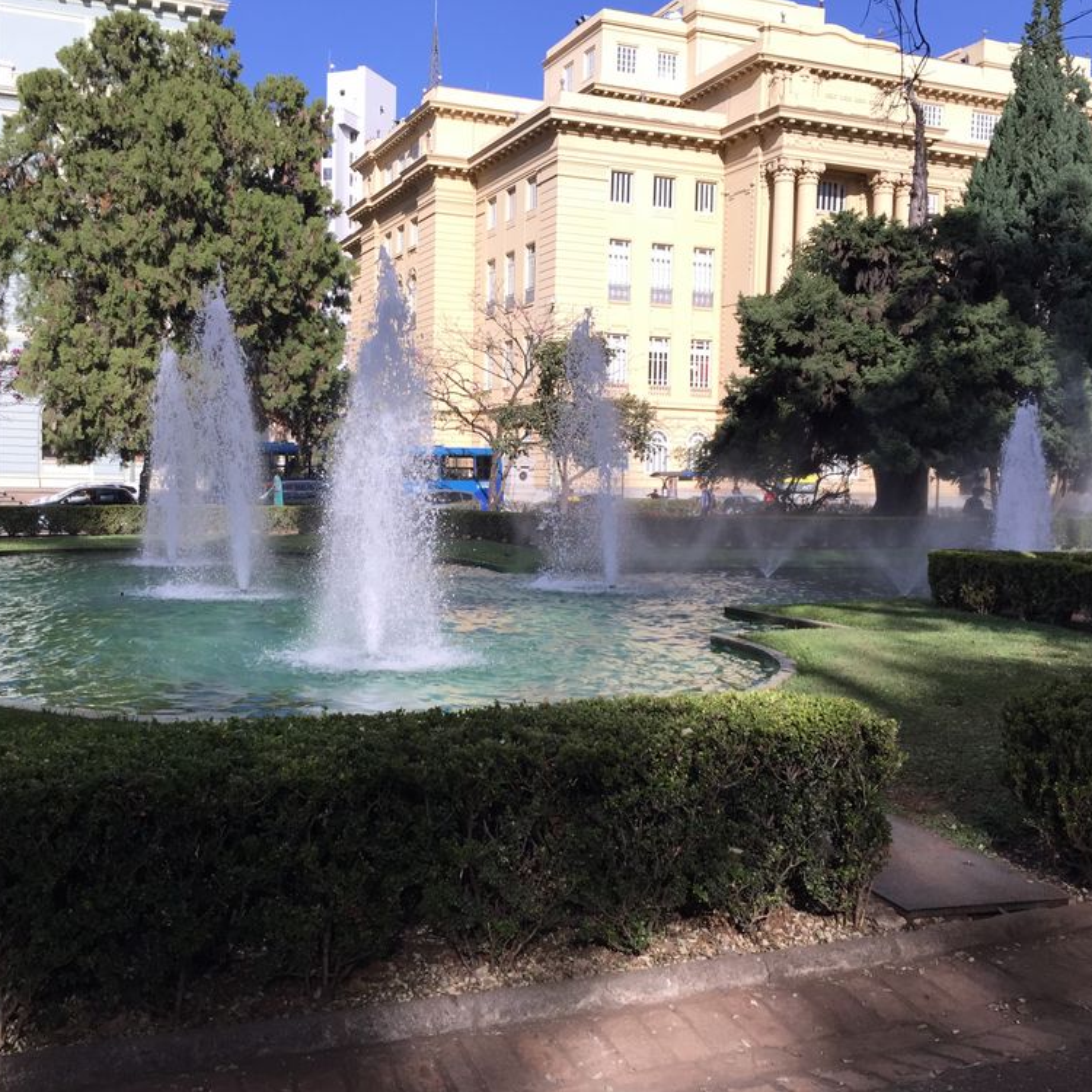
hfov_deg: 47.2
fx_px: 1249
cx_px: 496
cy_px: 534
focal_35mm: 35
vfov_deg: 47.2
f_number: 2.2
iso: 50
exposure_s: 1/2083
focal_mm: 4.15
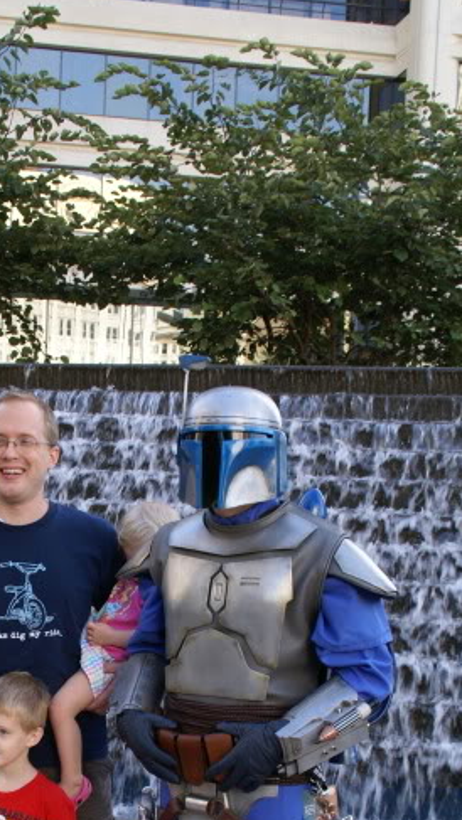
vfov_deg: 33.2
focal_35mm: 62
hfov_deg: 19.3
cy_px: 612
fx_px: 1350
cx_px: 107
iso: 100
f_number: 6.3
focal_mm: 24
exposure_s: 1/50
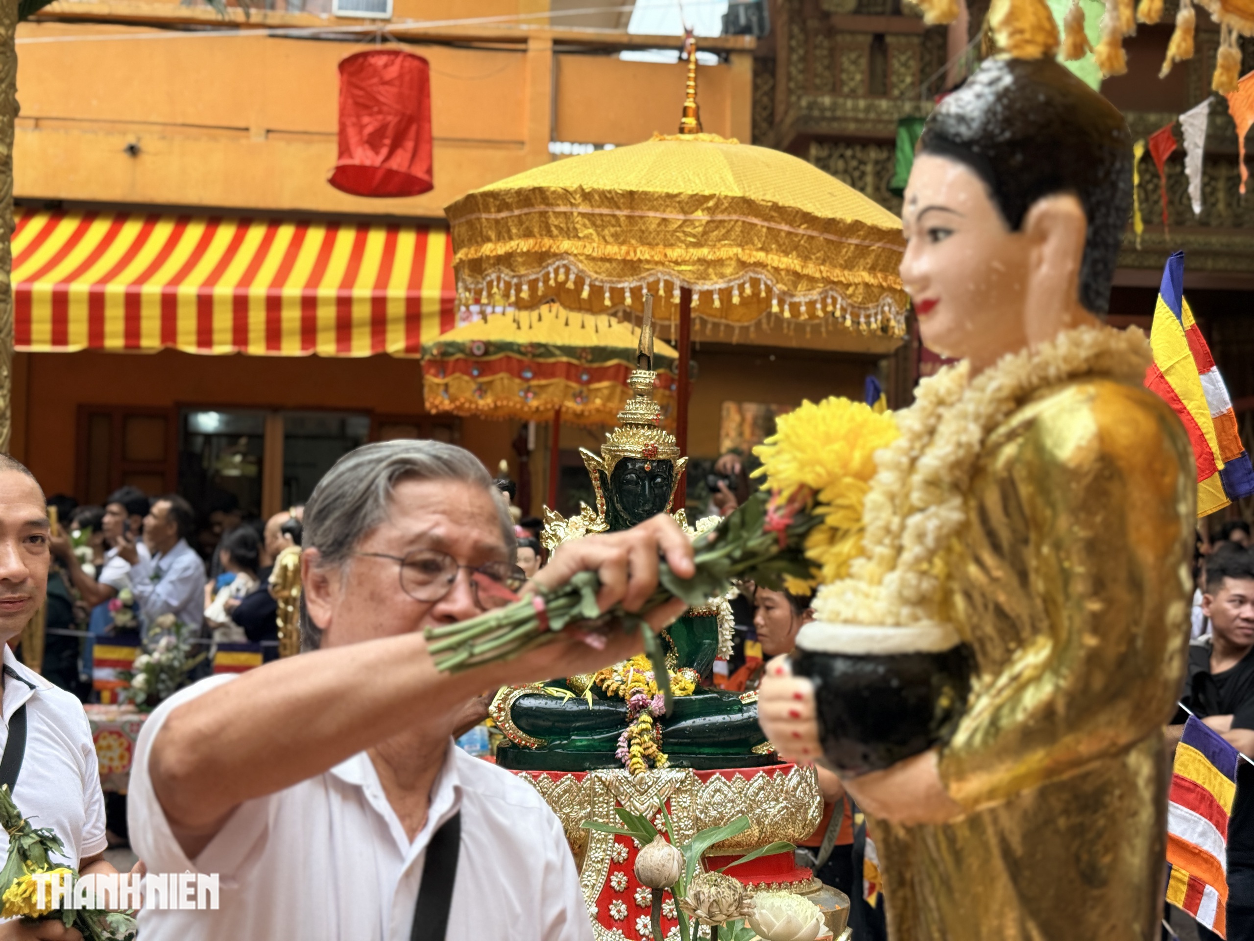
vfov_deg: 30.3
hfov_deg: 39.7
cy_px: 470
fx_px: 1739
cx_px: 627
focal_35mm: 48
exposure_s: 1/545
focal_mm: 6.76
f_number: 1.78
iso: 64
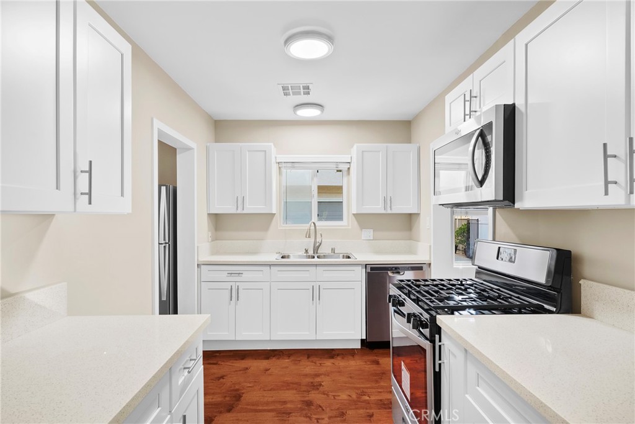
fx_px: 353
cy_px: 212
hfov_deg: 84.0
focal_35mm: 20
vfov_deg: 61.9
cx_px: 318
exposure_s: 1/15
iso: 320
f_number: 9.5
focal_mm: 20
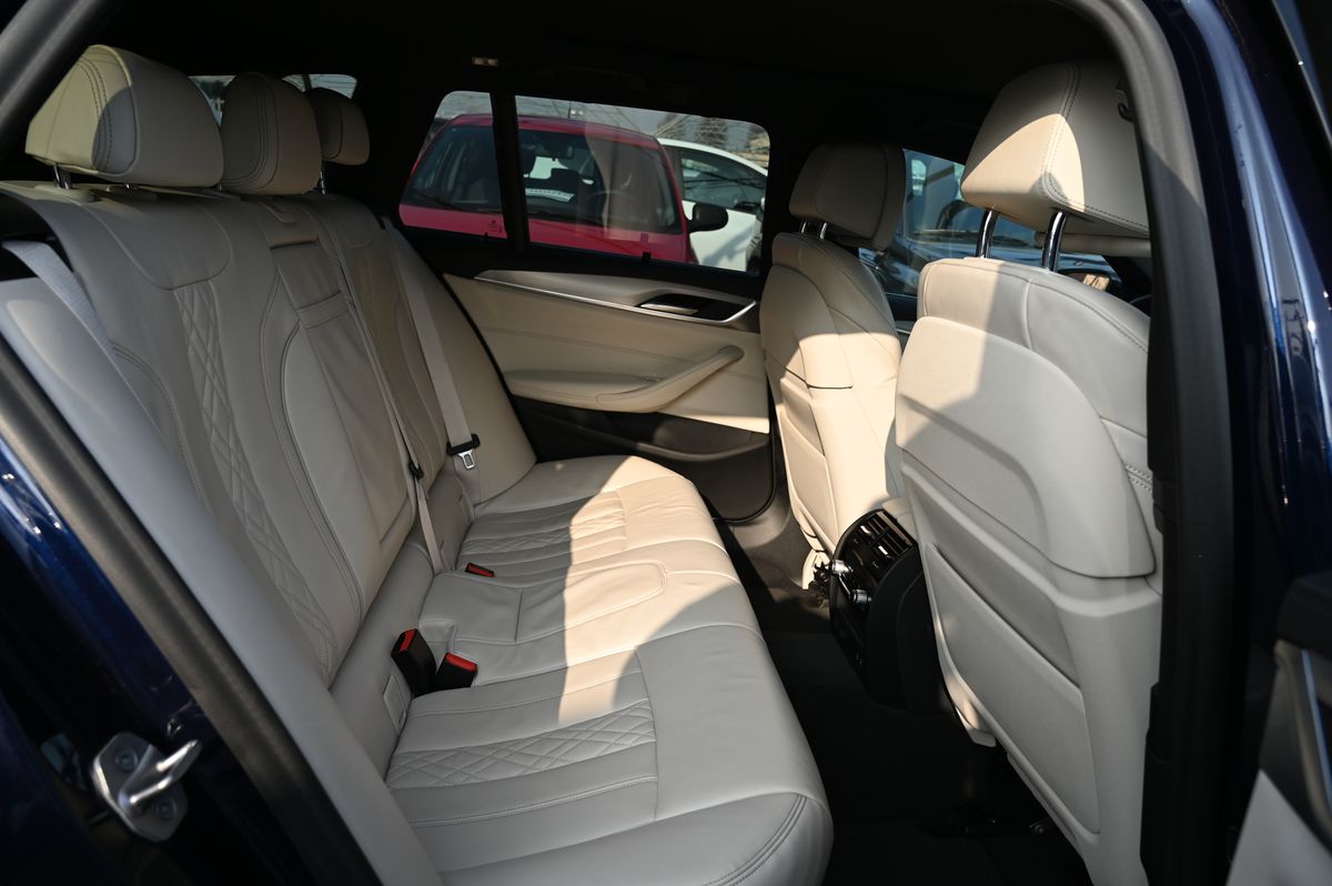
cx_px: 666
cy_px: 443
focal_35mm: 24
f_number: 5.6
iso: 140
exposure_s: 1/250
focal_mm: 24
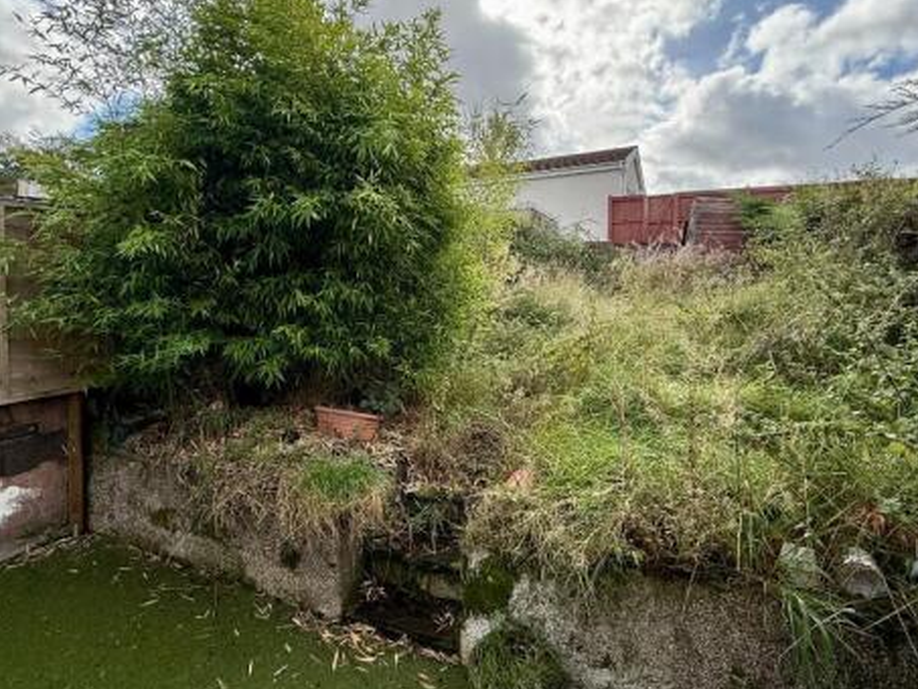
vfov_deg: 71.3
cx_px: 457
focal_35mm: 18
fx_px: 477
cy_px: 297
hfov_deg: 87.7
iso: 50
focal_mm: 2.22
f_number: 2.2
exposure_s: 1/830
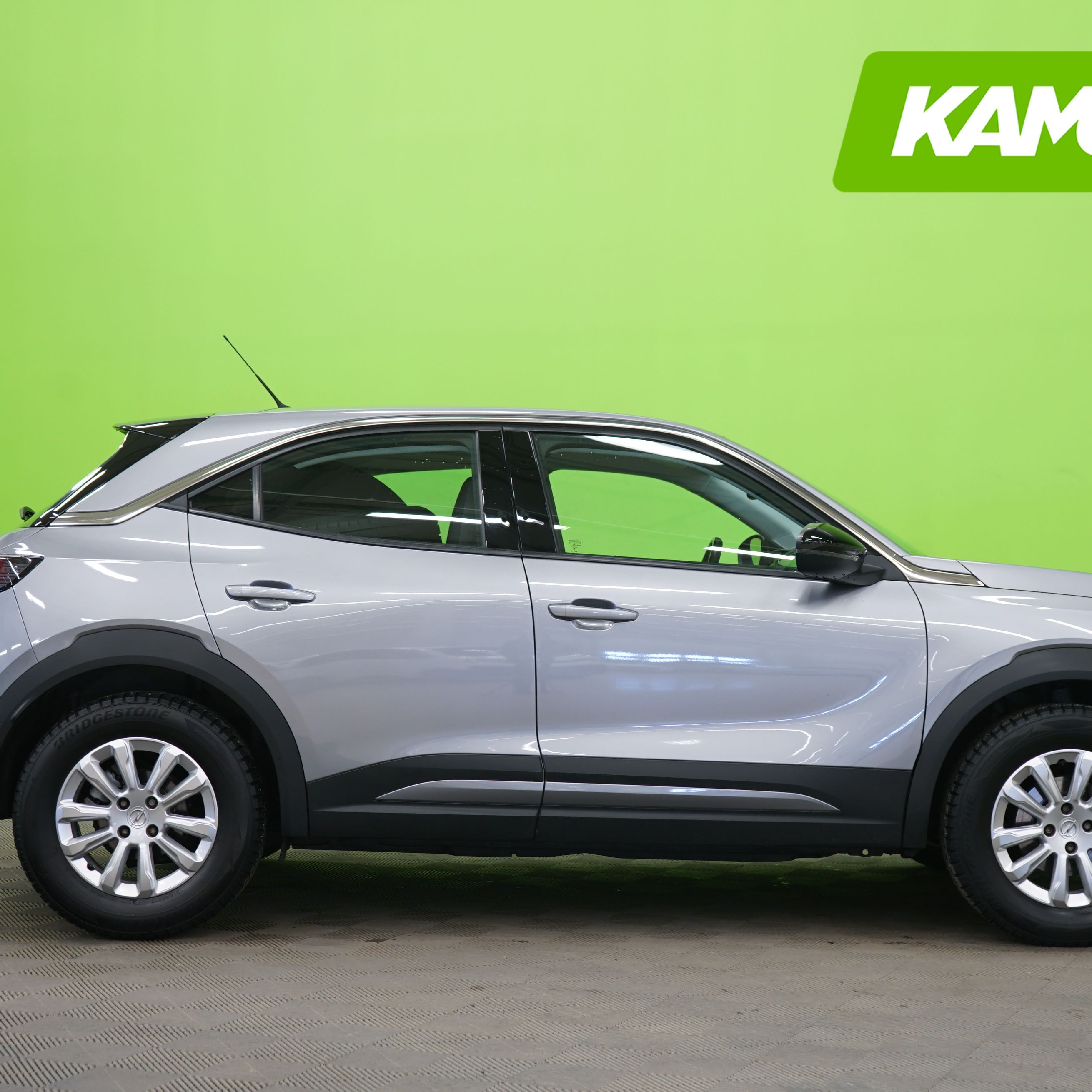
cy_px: 546
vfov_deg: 28.6
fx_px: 2141
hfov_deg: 28.6
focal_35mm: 60
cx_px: 626
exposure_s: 1/8
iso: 400
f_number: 4.5
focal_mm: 47
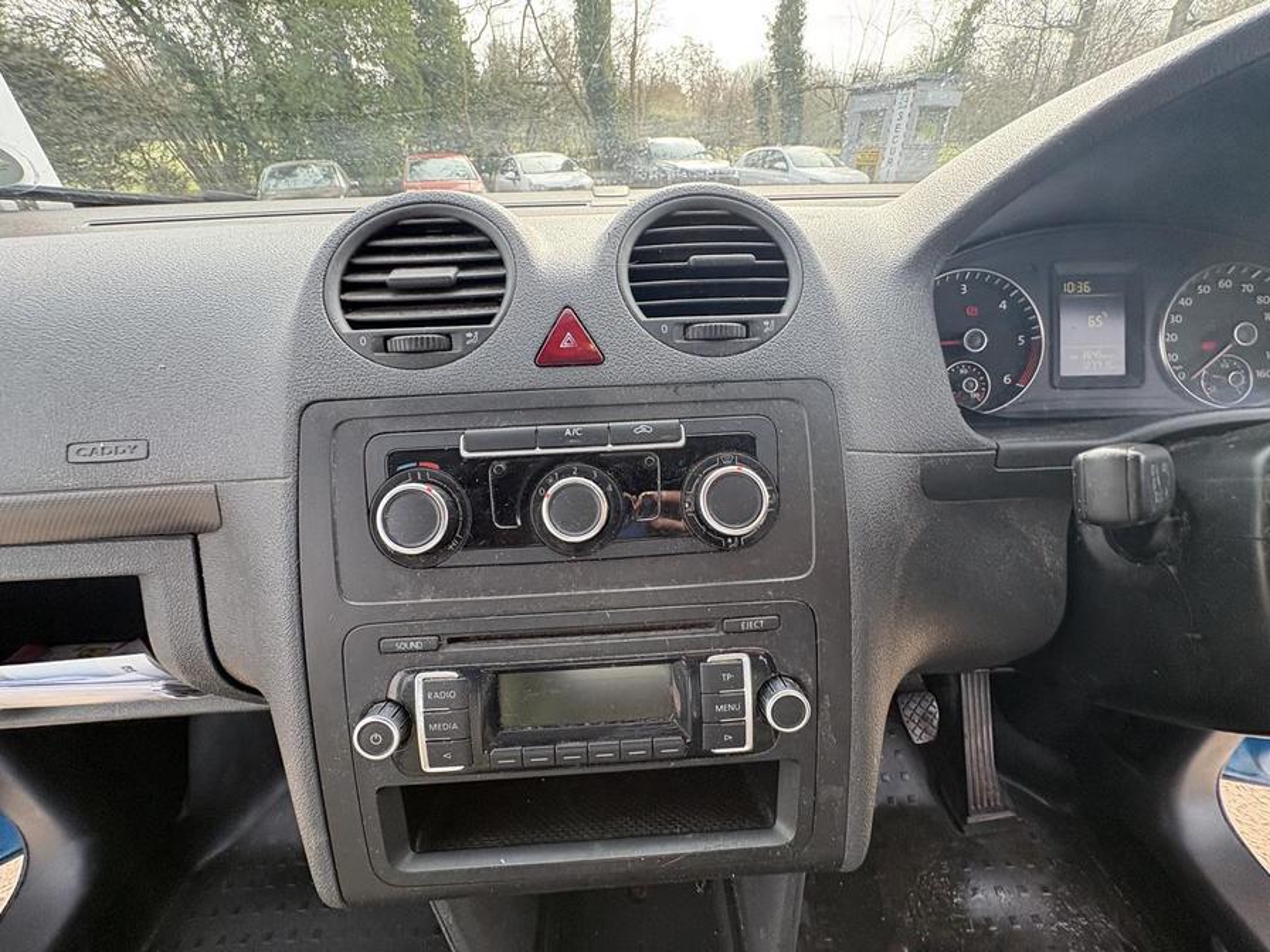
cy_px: 476
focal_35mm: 14
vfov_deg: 85.7
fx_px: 514
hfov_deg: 102.1
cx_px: 635
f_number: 2.2
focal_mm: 2.22
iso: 80
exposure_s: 1/114
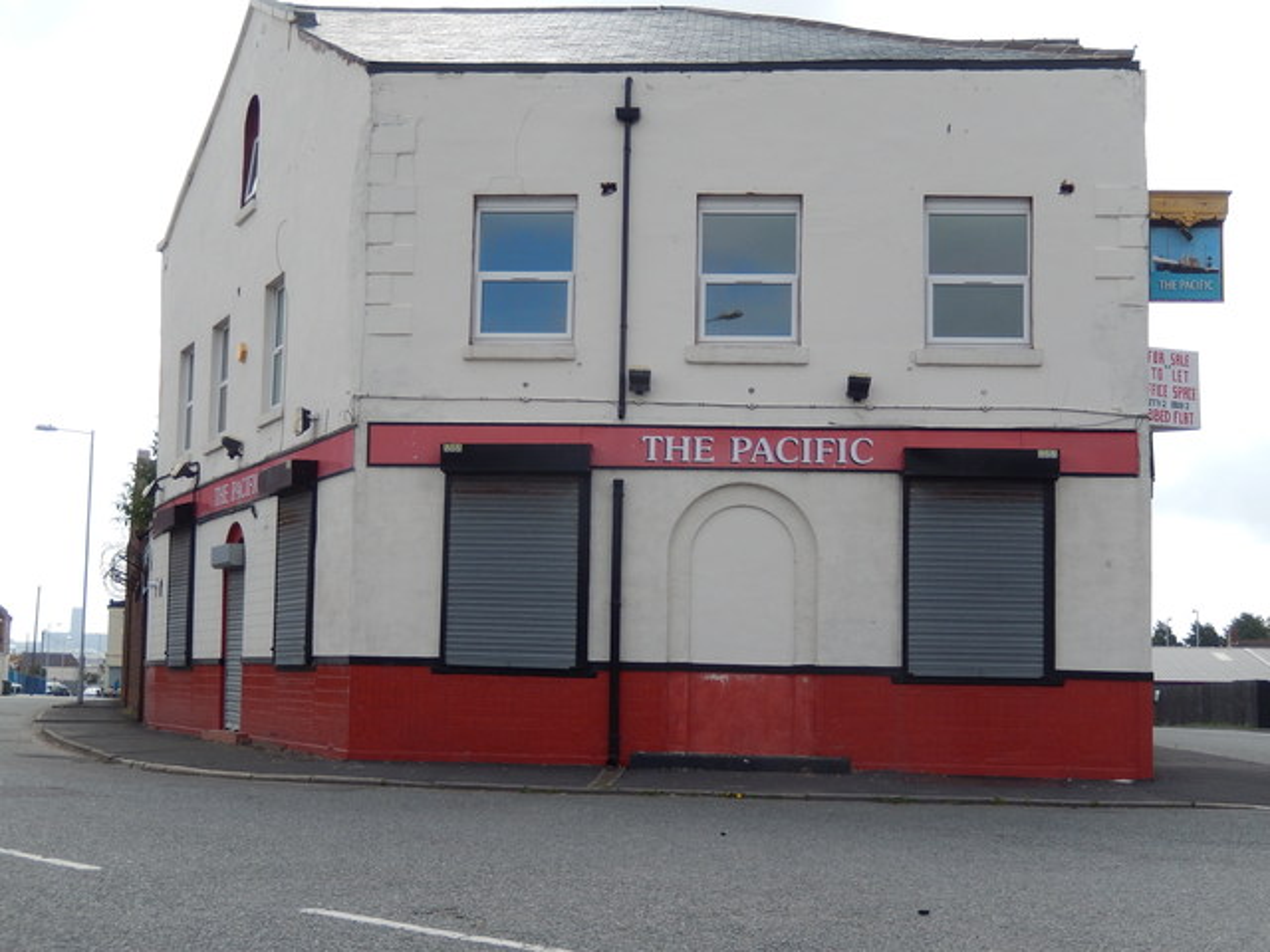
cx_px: 635
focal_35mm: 51
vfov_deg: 28.6
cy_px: 476
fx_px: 1871
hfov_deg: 37.5
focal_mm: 9.2
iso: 125
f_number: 4.5
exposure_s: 1/800
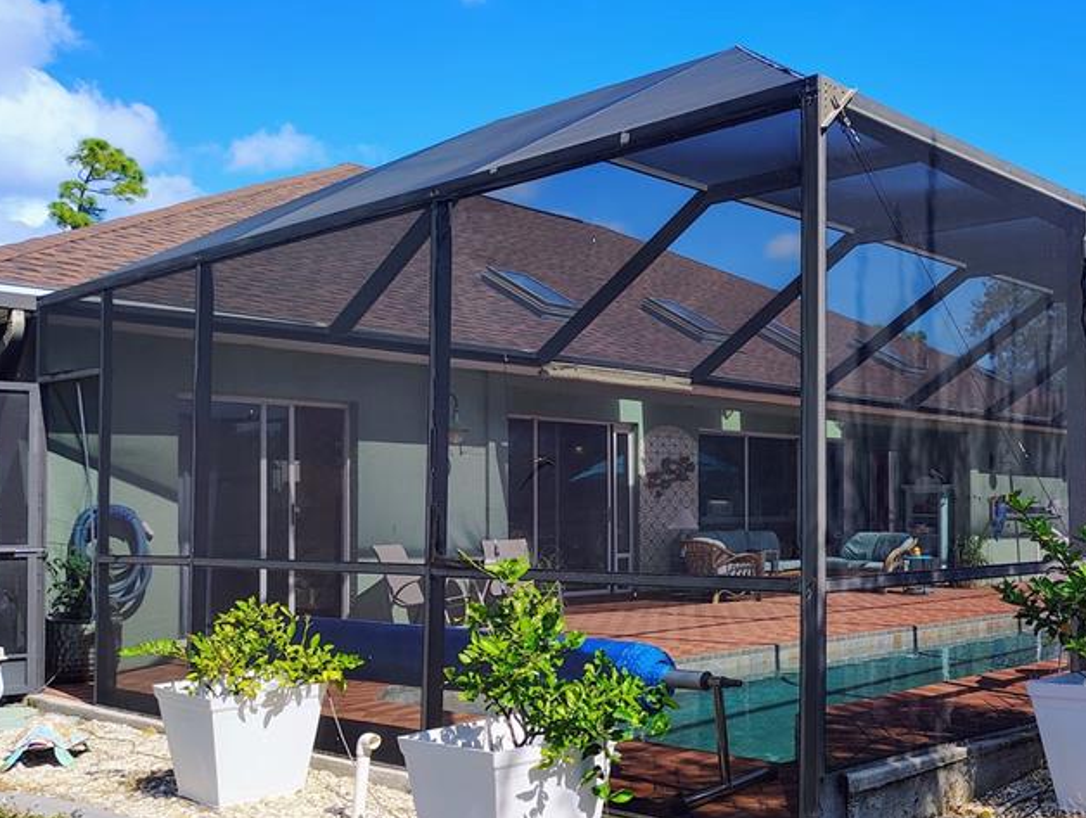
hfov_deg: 46.1
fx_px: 1225
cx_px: 814
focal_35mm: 39
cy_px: 465
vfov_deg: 36.8
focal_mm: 5.56
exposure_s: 1/709
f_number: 1.8
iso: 100
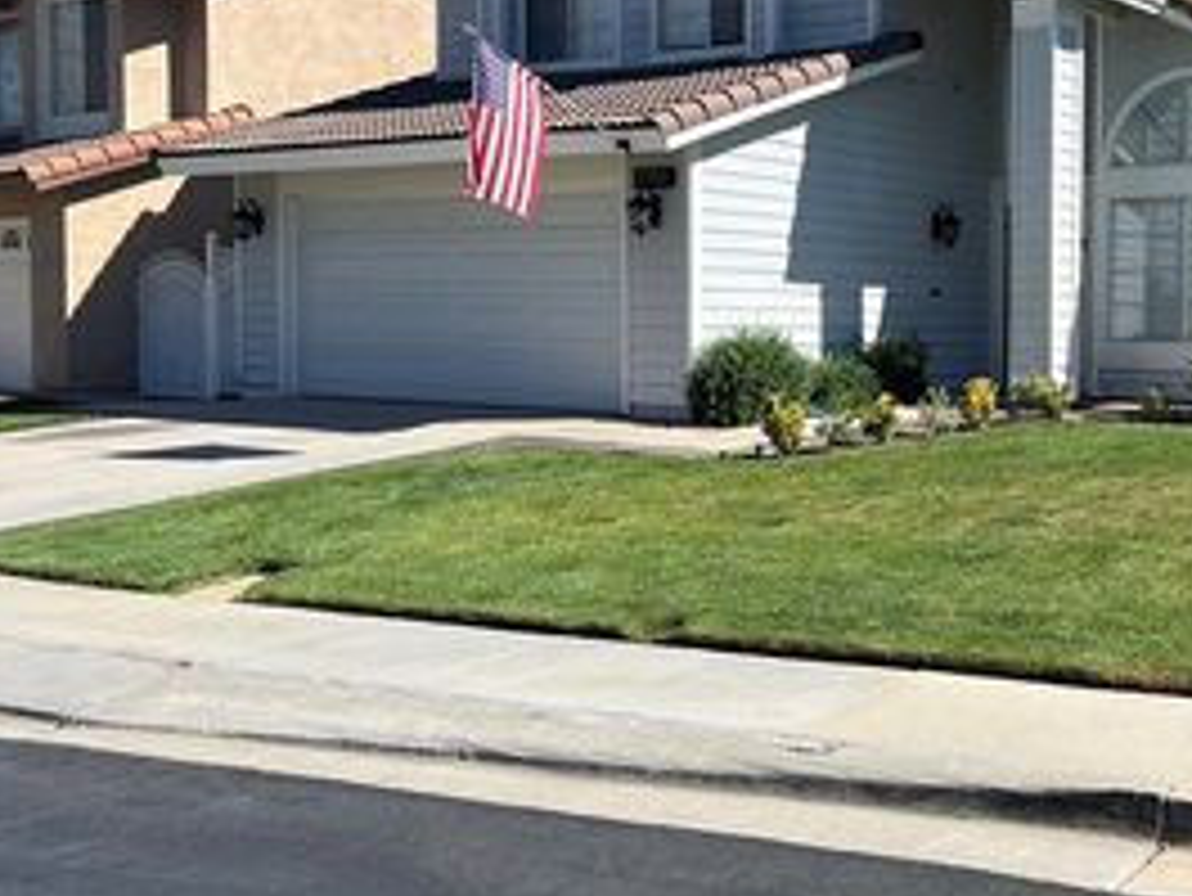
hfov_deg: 37.1
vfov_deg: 29.7
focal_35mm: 49
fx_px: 1688
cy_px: 389
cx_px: 999
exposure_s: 1/3968
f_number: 1.5
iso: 50
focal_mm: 5.7
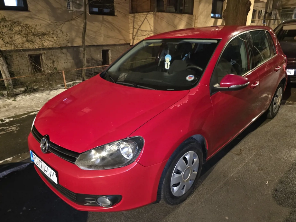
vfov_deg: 54.8
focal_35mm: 25
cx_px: 143
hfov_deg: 69.4
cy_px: 120
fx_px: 214
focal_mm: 6.3
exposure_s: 1/8
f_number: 1.7
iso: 2000
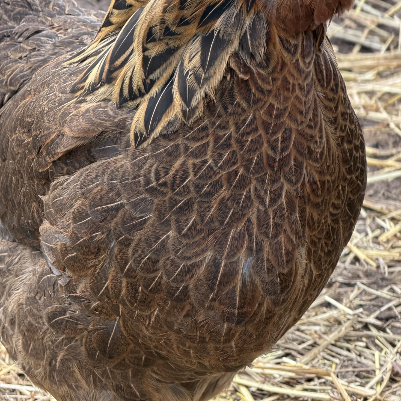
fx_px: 2018
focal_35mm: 154
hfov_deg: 11.3
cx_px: 225
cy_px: 99
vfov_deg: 11.3
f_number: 2.8
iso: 160
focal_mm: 16.89
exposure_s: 1/121
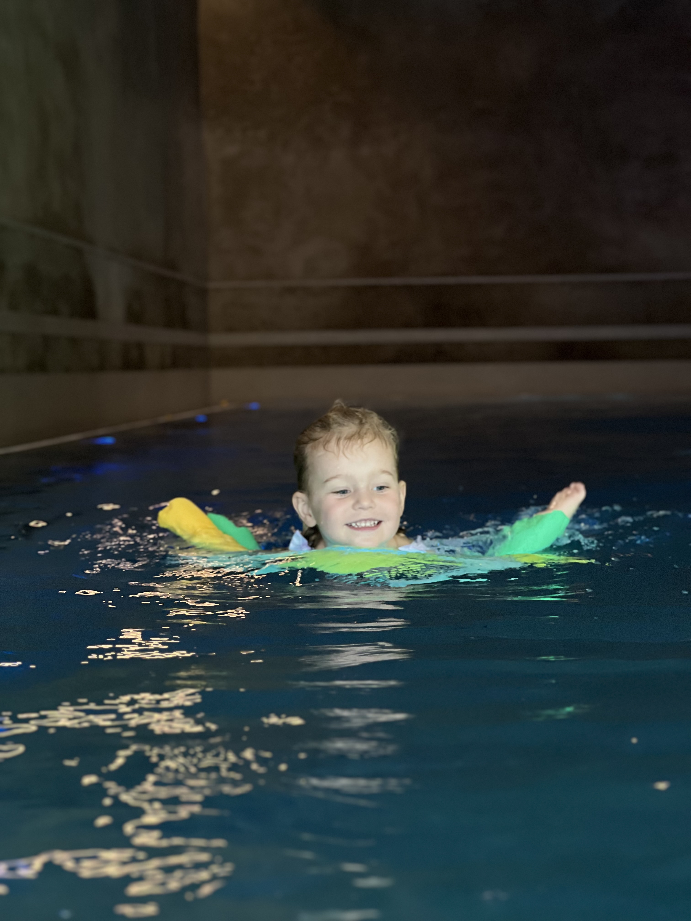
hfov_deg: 19.1
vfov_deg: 25.3
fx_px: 2049
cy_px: 460
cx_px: 346
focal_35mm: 77
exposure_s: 1/82
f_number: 2.8
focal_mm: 9
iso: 160
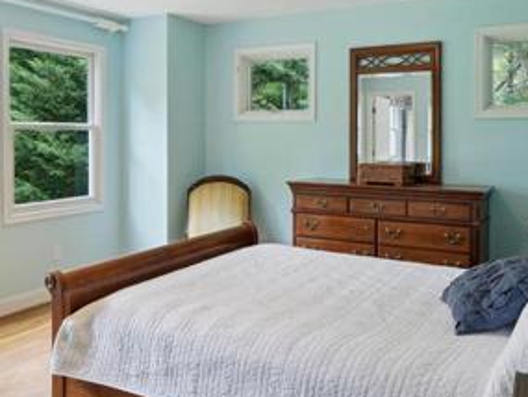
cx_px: 252
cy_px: 141
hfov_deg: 53.9
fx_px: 519
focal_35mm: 34
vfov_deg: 41.4
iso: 100
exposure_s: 1/2.5
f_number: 11
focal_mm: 14
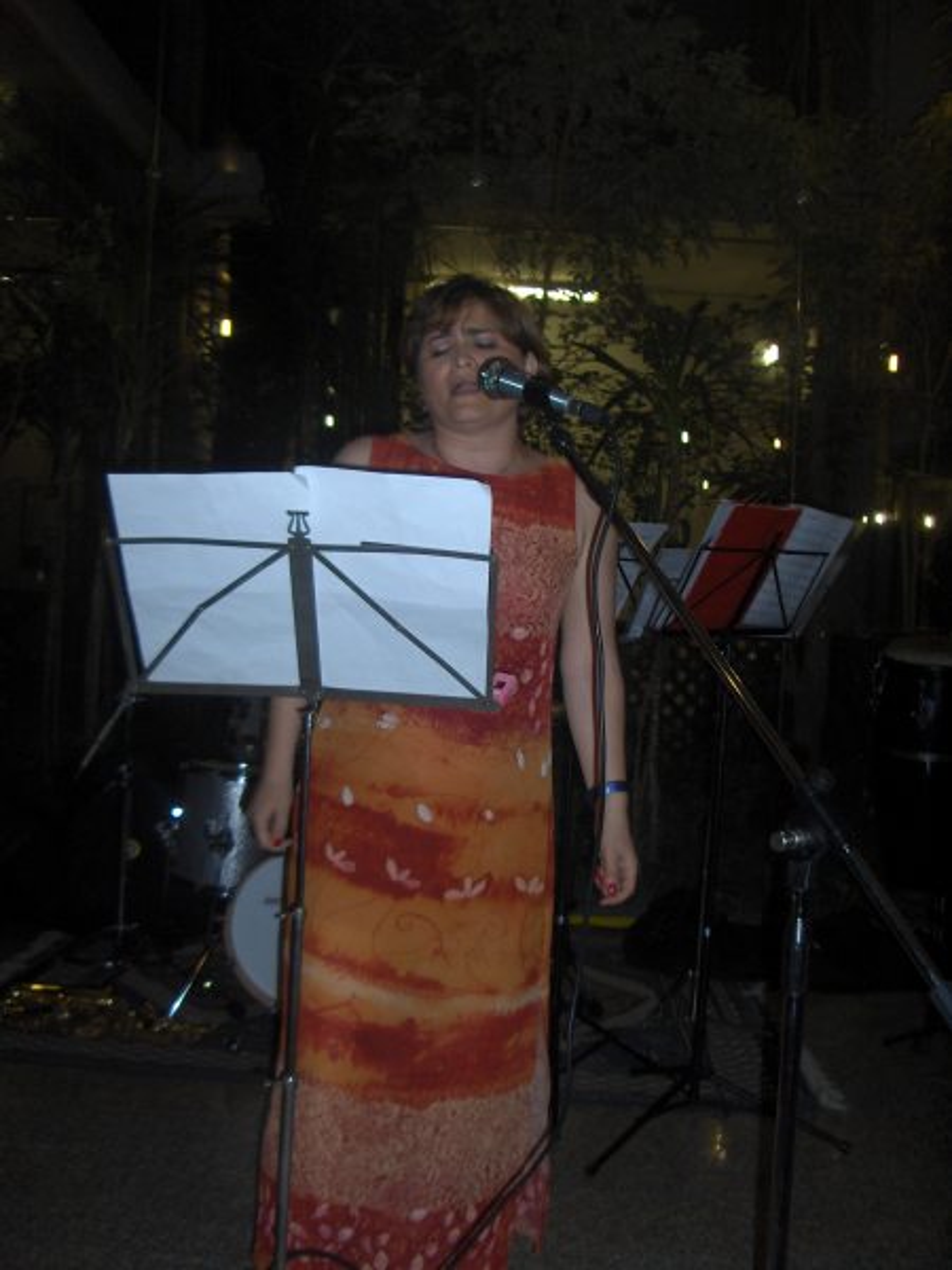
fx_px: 1283
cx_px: 476
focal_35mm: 35
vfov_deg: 52.6
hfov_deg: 40.7
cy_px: 635
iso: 100
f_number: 2.6
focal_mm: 5.8
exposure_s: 1/60
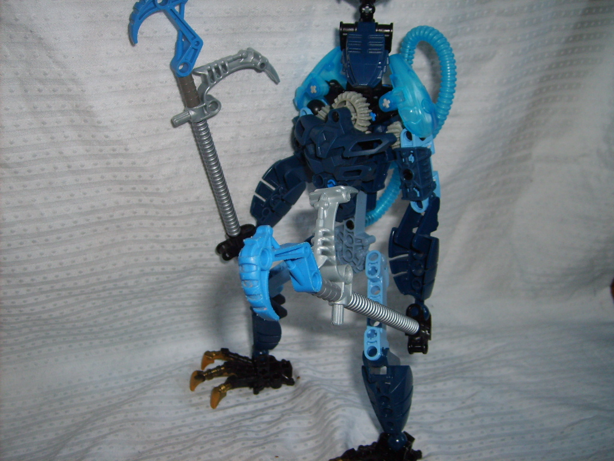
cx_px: 307
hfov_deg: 52.6
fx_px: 621
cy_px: 230
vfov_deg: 40.7
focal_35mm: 35
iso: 100
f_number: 2.8
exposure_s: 1/45
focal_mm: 5.8
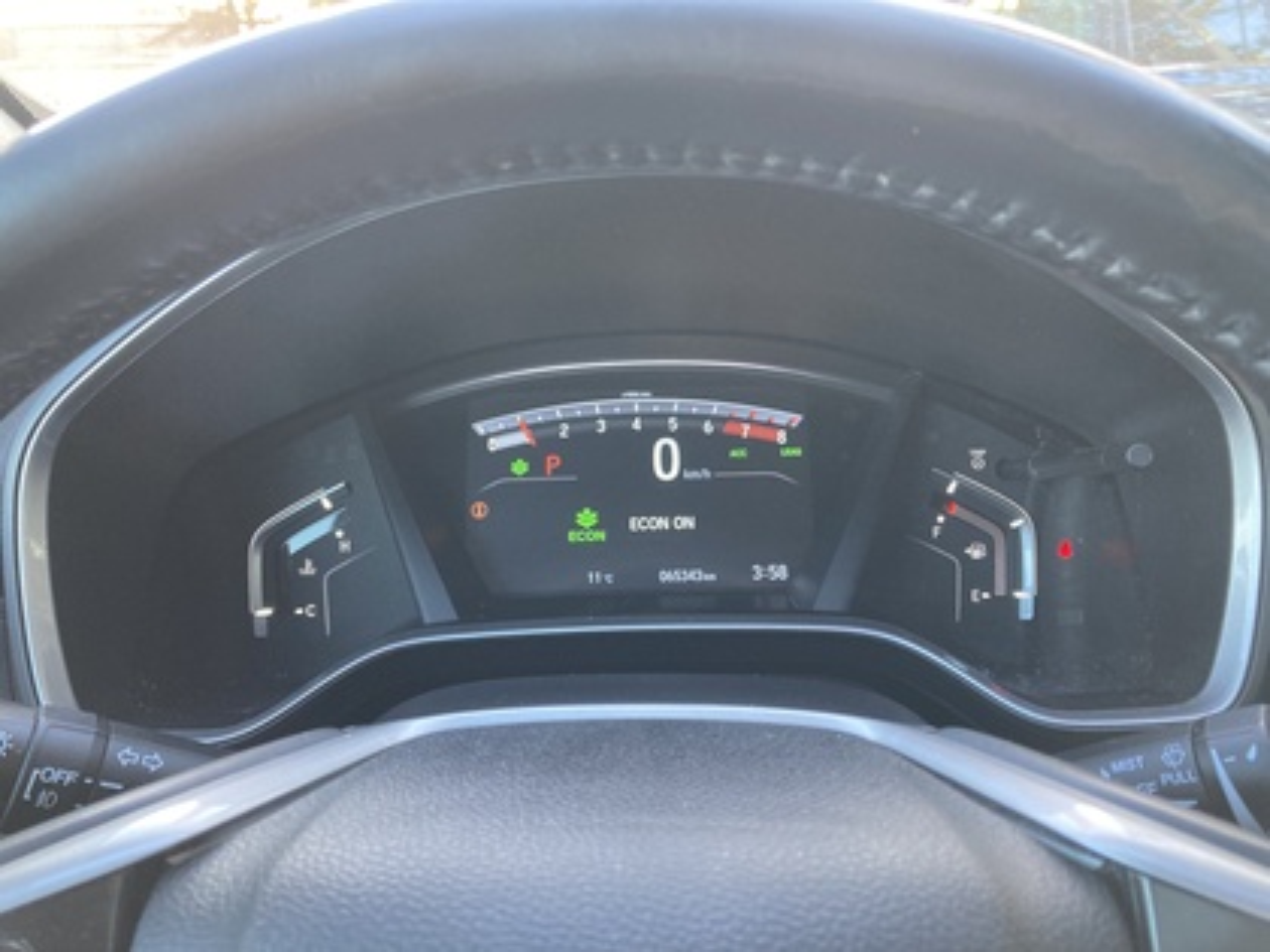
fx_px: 1027
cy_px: 476
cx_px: 635
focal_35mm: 28
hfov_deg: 63.4
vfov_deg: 49.7
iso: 100
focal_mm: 3.99
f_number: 1.8
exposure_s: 1/60
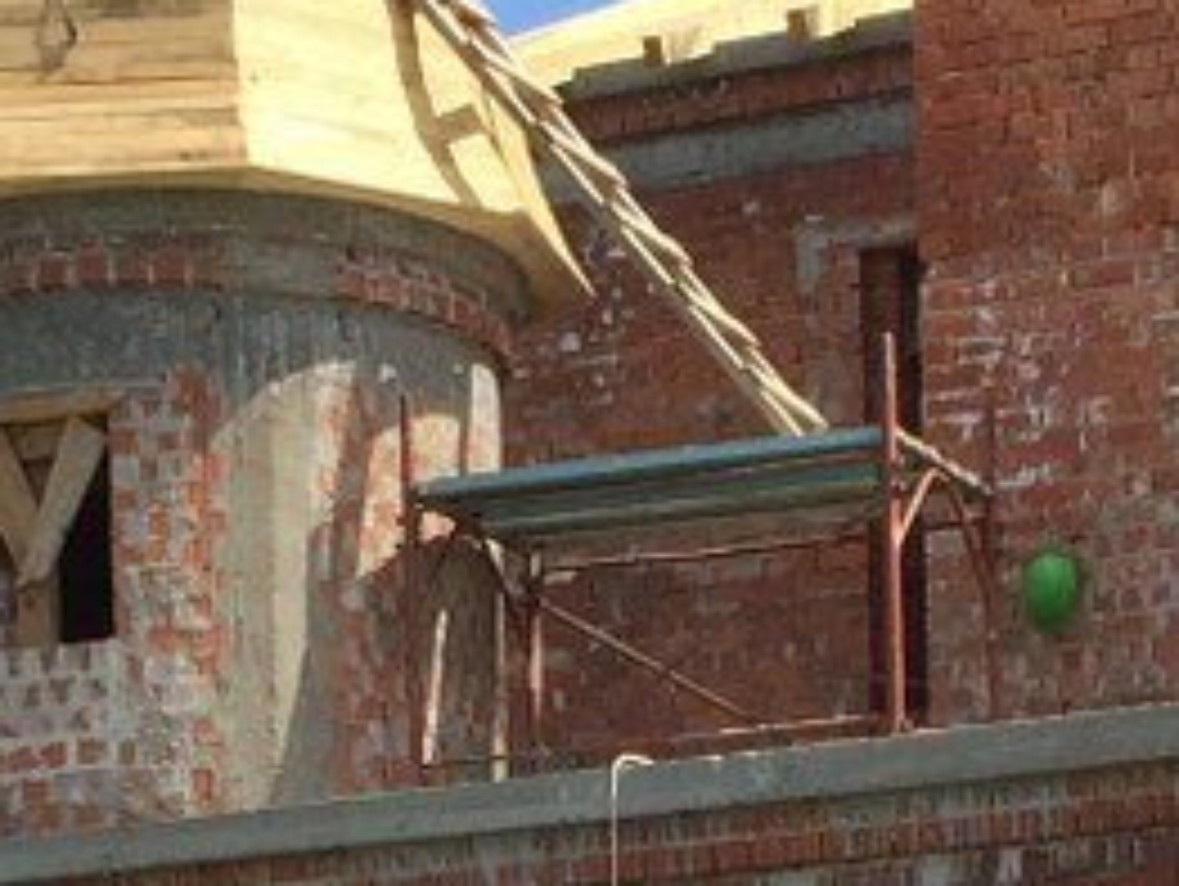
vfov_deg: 7.8
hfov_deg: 11.1
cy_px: 2109
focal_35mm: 177
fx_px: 6034
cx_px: 860
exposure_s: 1/1522
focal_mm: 4.15
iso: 32
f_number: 2.2
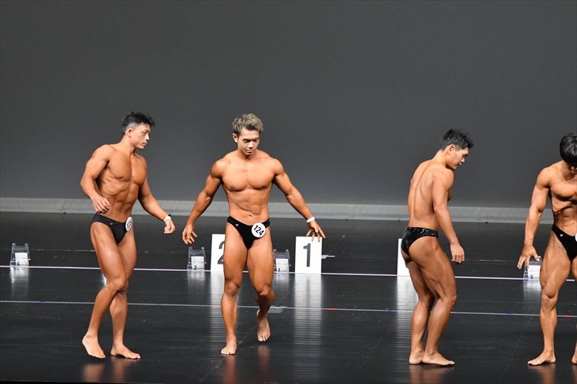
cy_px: 192
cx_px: 288
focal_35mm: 240
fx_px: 3845
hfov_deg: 8.6
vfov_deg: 5.7
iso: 5000
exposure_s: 1/400
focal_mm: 160
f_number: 5.6
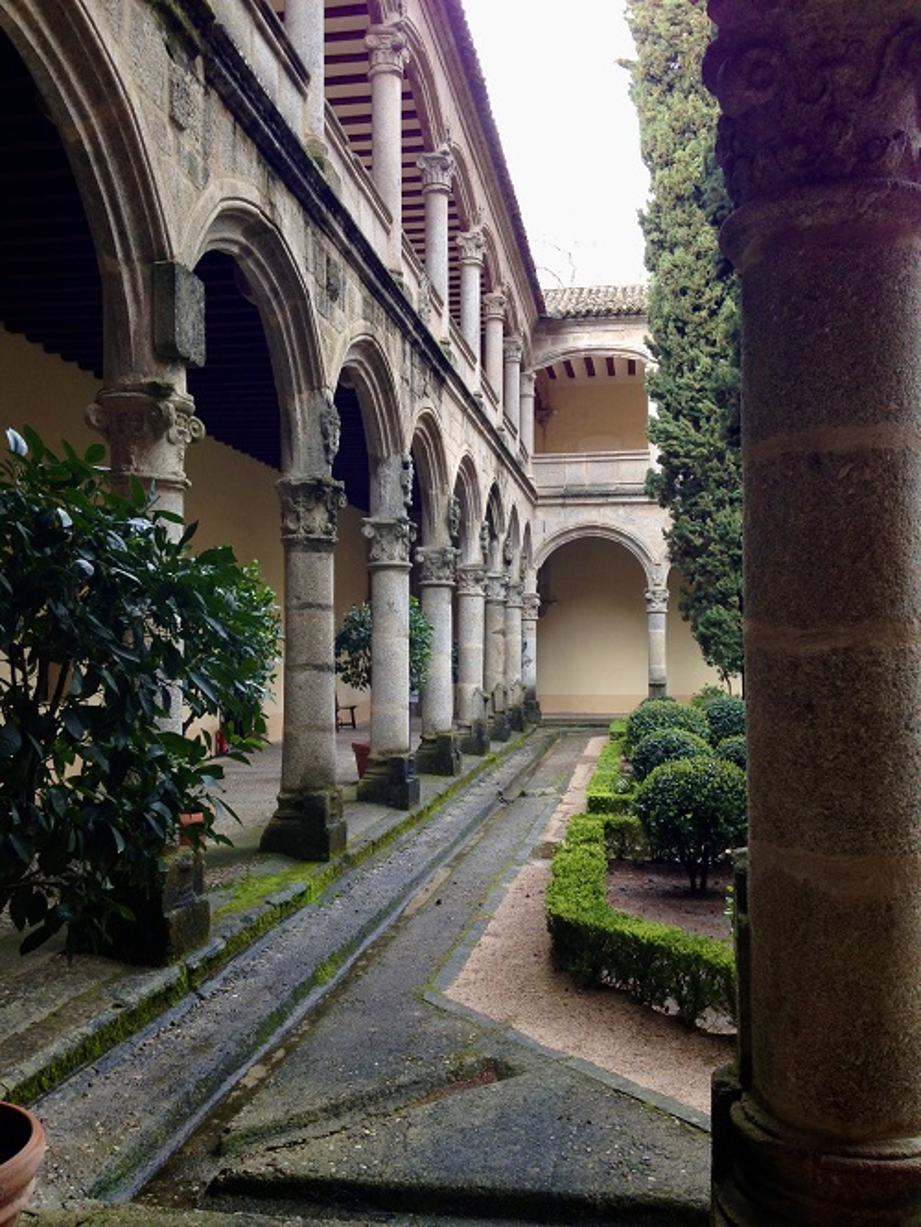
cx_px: 460
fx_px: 1170
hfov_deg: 43.0
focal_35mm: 33
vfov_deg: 55.3
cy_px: 614
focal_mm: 4.12
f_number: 2.4
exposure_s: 1/60
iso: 50
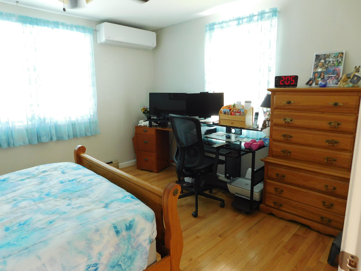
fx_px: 240
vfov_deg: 58.9
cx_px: 180
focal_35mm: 23
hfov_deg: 73.9
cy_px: 136
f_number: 3
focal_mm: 4
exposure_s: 1/30
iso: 200
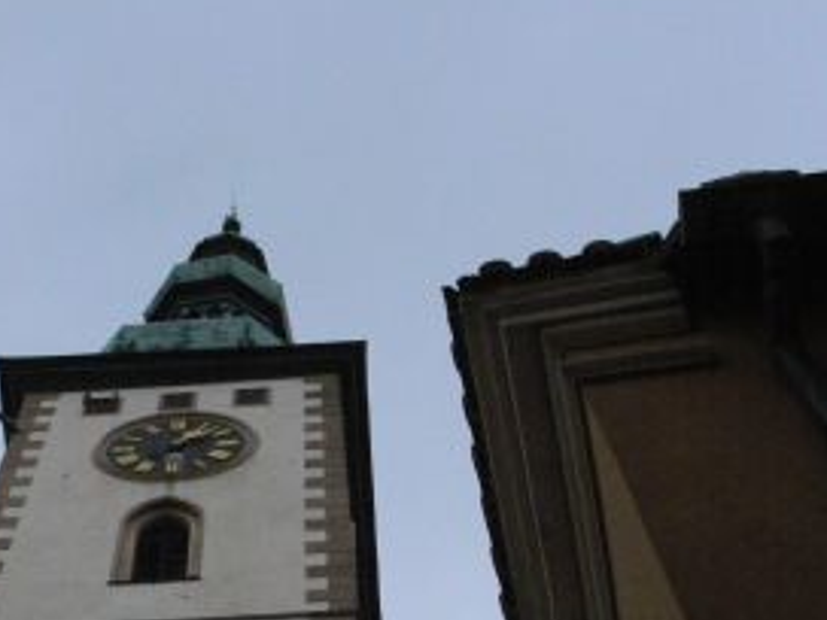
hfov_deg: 27.4
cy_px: 584
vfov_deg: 20.5
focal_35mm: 70
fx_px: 1672
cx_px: 204
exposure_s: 1/400
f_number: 8
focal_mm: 7.4
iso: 400
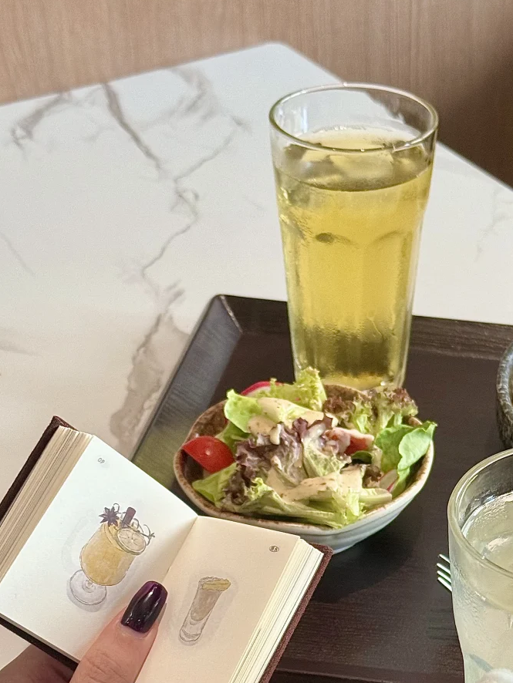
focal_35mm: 78
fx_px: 1541
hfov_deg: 18.8
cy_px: 532
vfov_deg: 24.7
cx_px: 390
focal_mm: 6.76
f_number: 1.78
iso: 200
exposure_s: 1/60
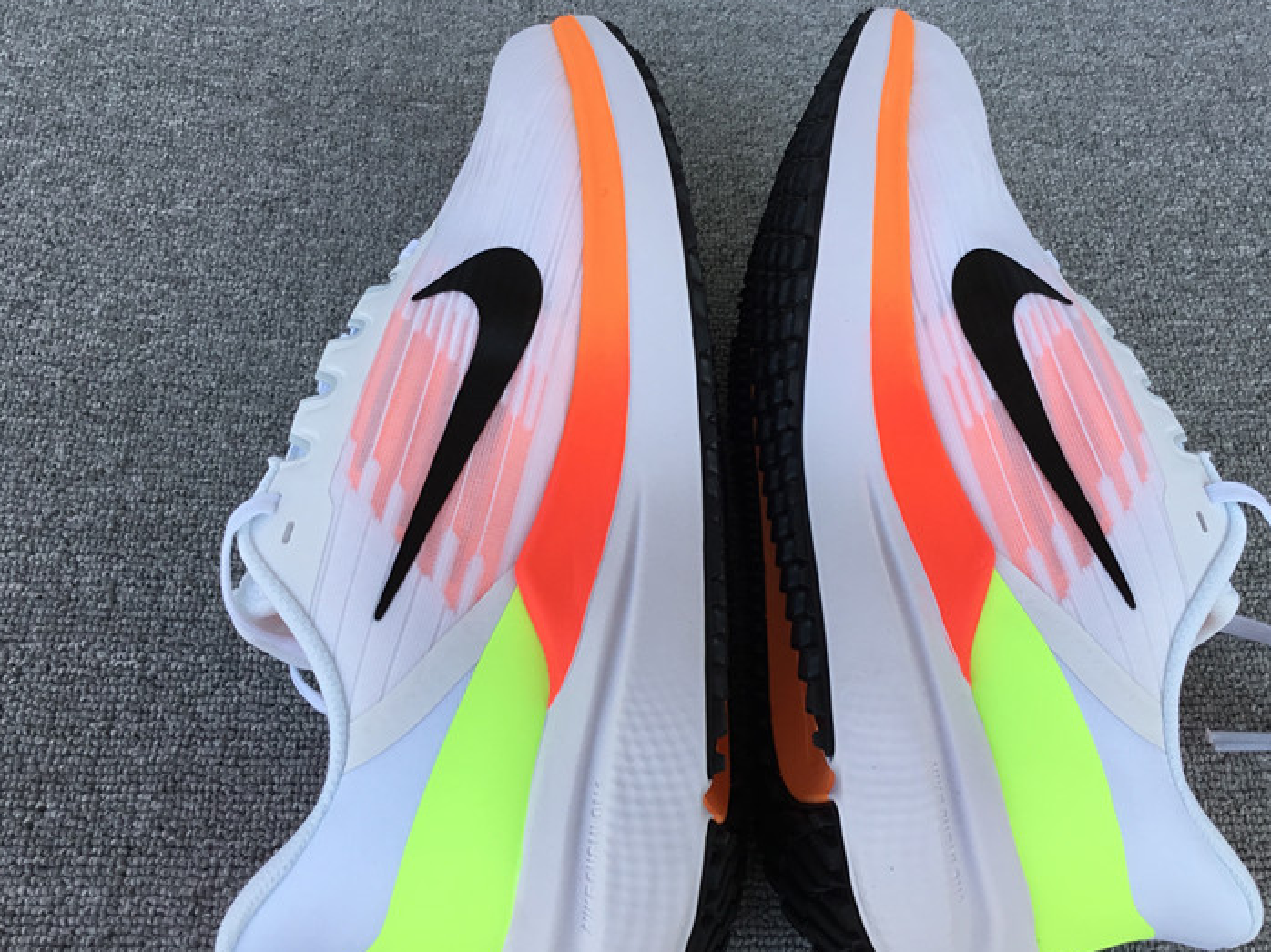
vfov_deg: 35.9
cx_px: 710
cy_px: 485
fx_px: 1468
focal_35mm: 40
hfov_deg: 46.7
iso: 25
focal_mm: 3.3
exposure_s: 1/158
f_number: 2.4
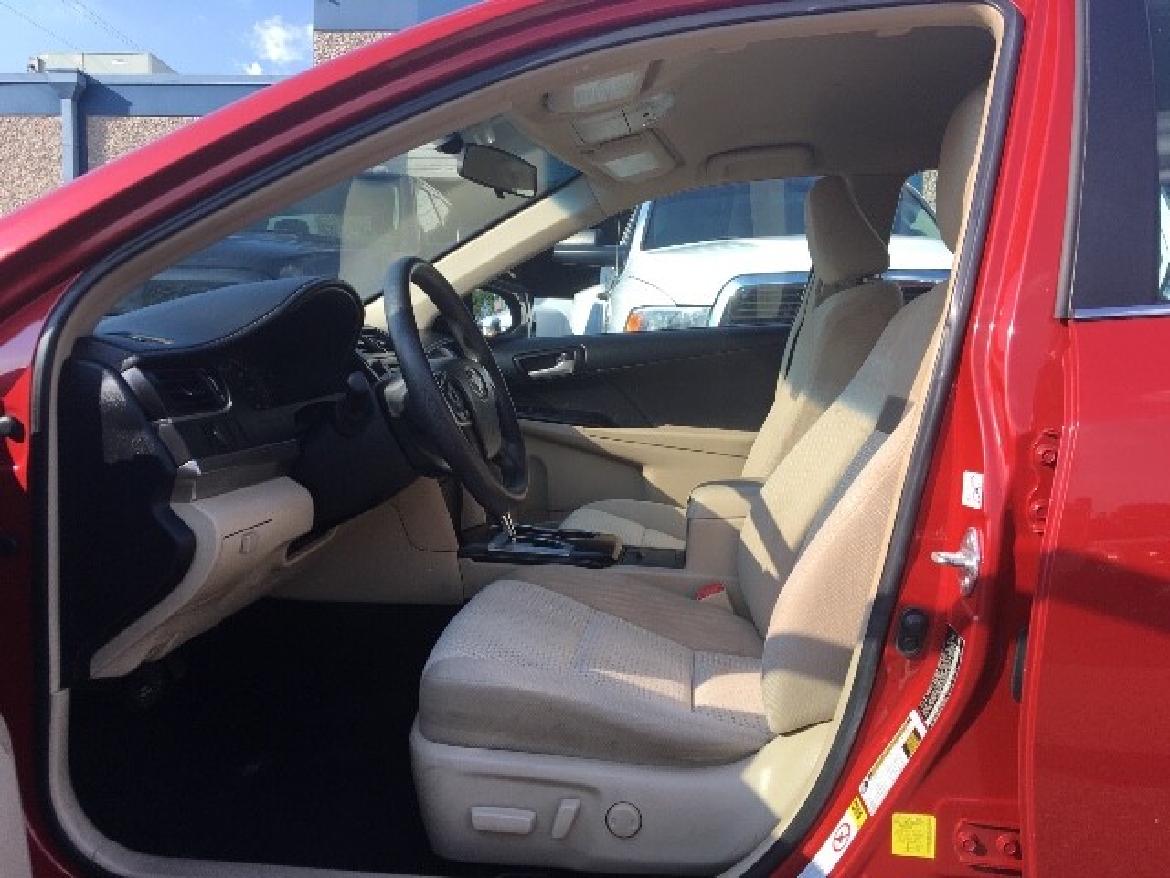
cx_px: 585
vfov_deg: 48.2
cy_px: 439
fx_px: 980
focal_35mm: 29
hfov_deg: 61.7
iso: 25
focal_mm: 4.15
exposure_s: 1/641
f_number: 2.2
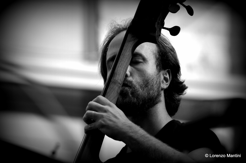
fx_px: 3068
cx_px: 123
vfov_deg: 3.0
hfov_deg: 4.6
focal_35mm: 450
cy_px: 82
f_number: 8
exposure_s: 1/500
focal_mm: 300
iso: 200
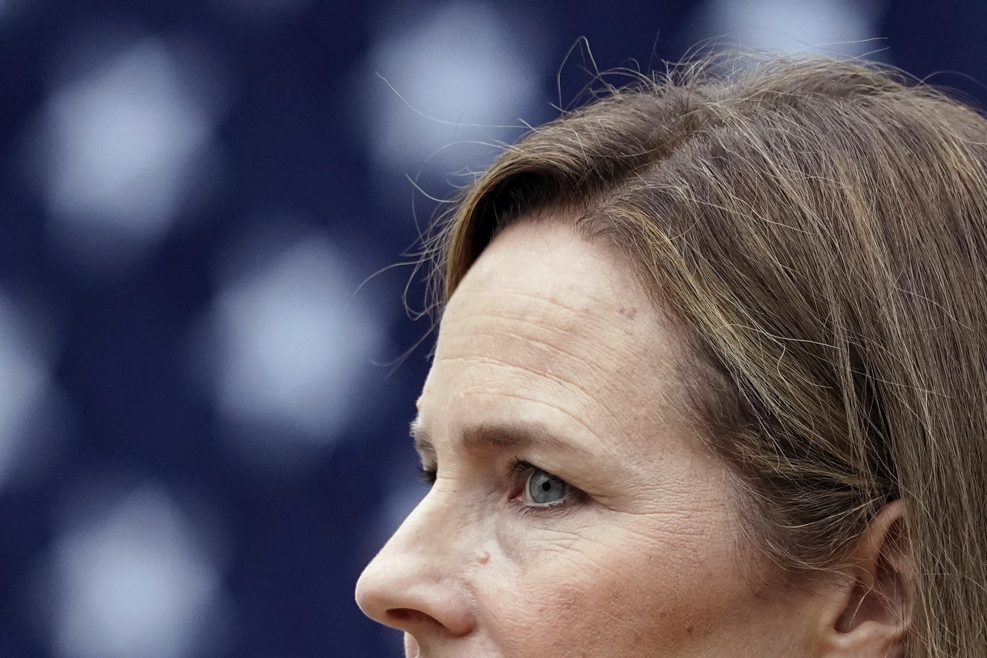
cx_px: 441
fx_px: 32406
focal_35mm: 1182
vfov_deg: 1.2
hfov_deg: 1.7
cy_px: 602
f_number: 6.3
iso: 4000
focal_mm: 512
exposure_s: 1/1000
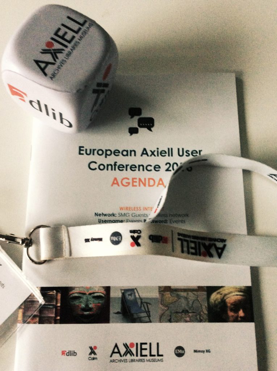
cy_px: 186
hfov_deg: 44.1
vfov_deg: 56.9
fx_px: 342
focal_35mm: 32
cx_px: 138
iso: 250
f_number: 2.4
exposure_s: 1/20
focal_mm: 3.3
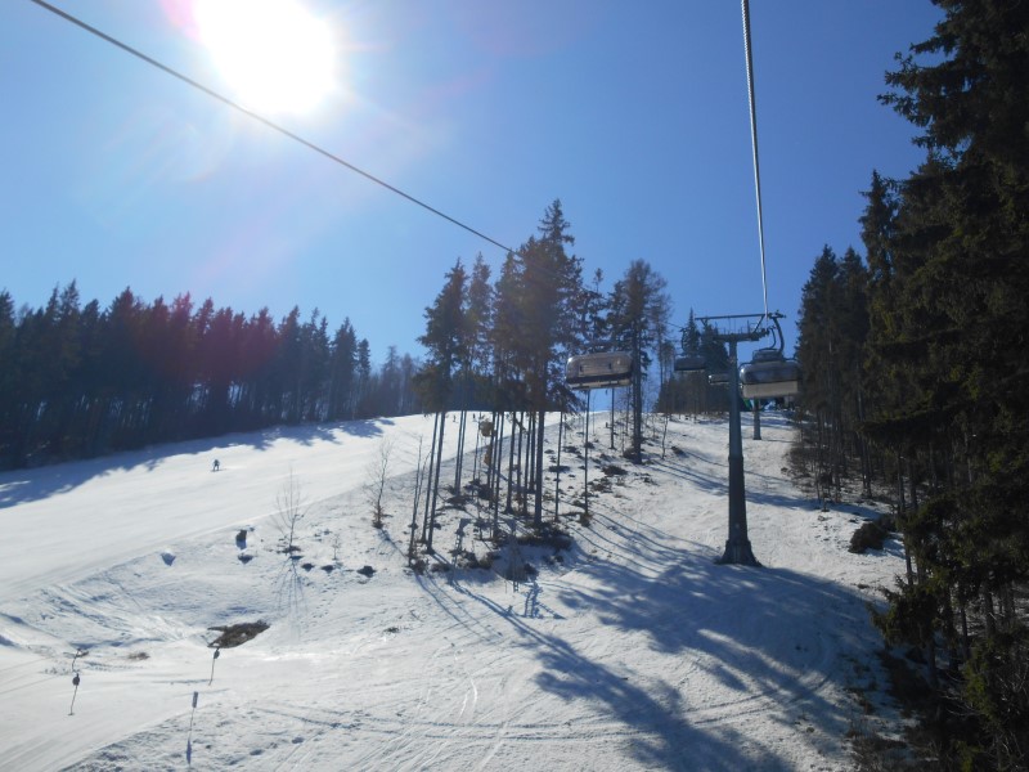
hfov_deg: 67.3
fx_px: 773
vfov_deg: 53.1
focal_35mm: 26
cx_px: 514
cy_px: 386
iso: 80
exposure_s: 1/250
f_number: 11
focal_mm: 4.7
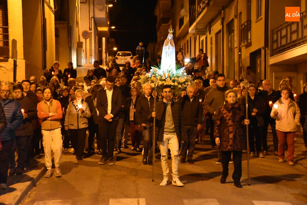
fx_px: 717
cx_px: 154
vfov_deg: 16.3
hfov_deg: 24.2
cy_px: 102
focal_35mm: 84
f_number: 4.8
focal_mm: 56
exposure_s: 1/30
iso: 12800
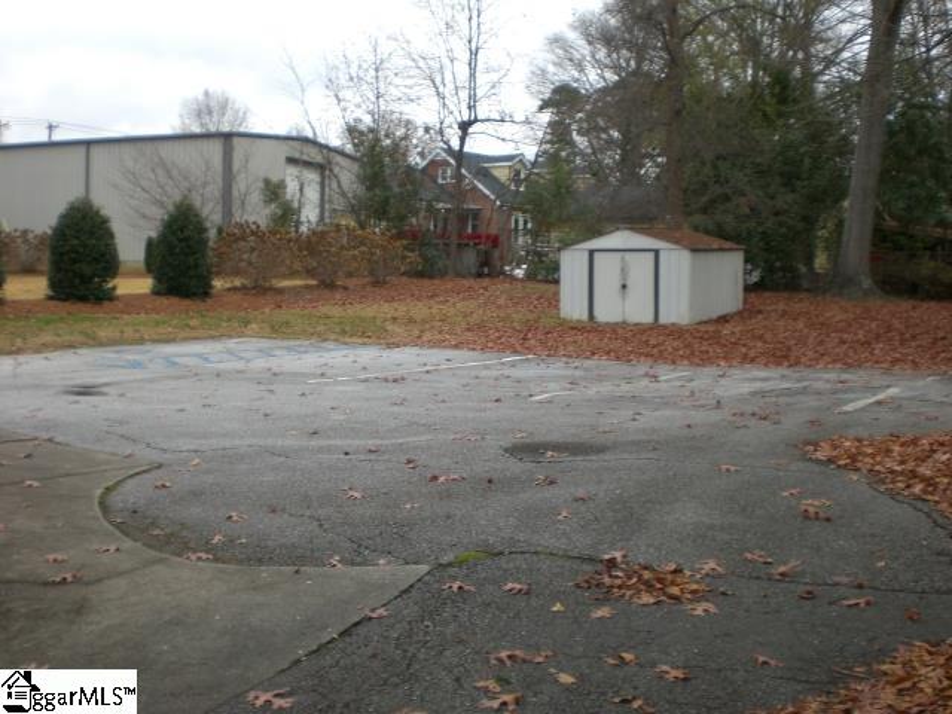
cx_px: 476
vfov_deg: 37.7
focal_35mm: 38
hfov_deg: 49.0
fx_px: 1045
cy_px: 357
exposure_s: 1/320
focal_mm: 6.3
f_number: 3.1
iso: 50
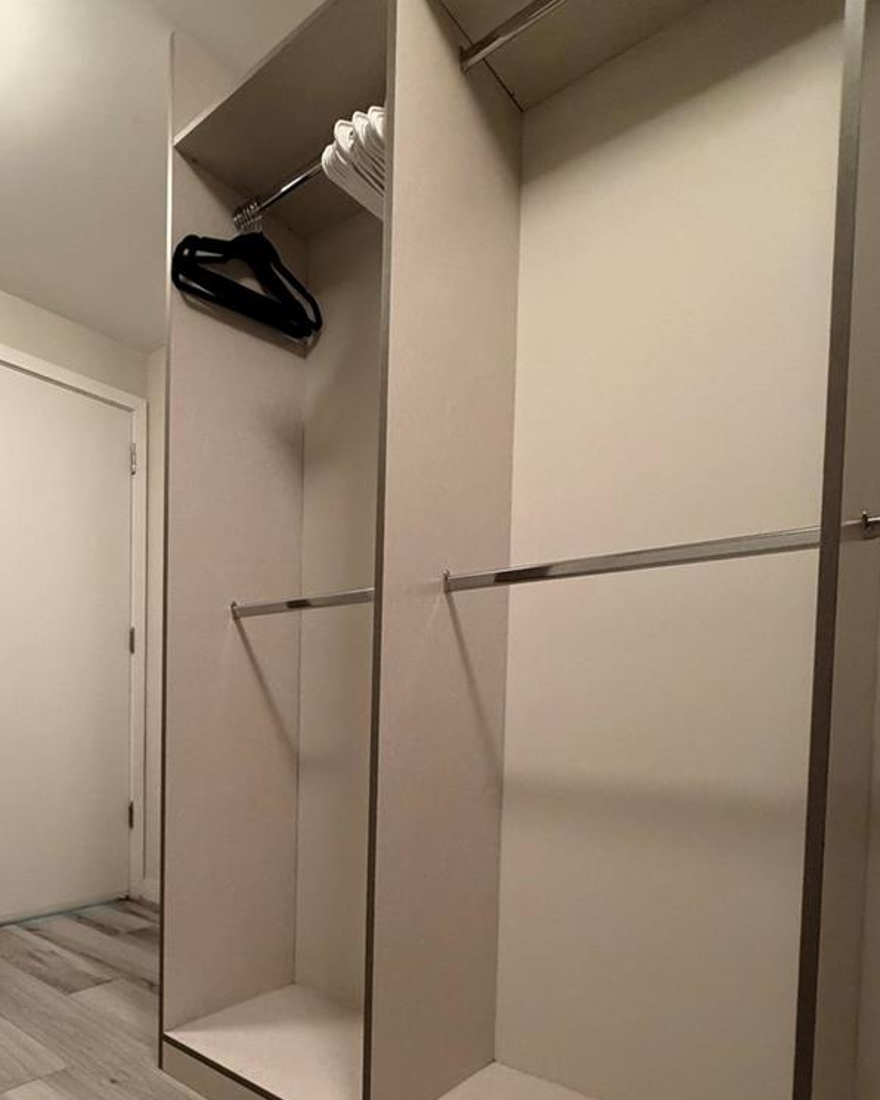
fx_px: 716
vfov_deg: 72.7
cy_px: 738
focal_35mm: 22
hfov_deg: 61.4
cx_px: 285
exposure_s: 1/60
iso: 640
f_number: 2.2
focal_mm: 2.22
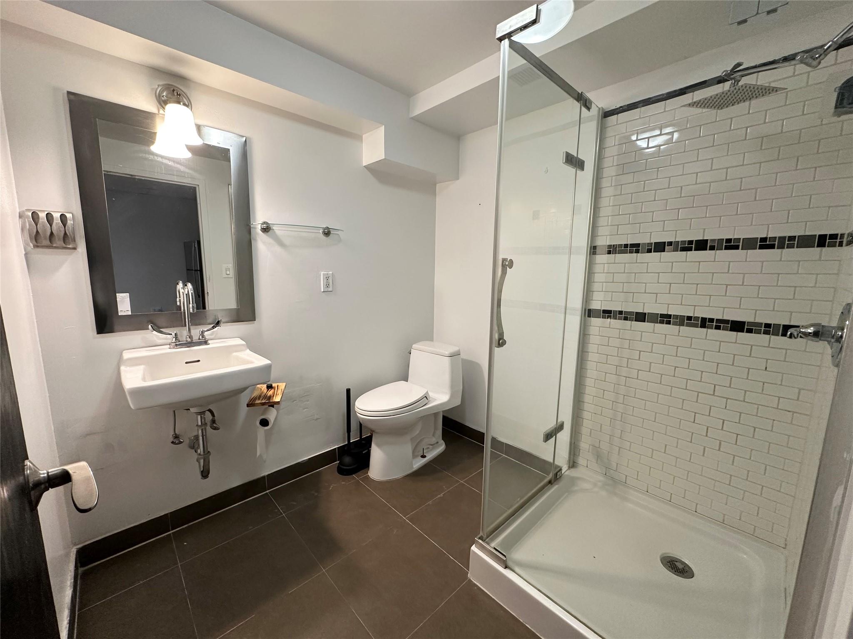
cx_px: 426
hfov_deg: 102.1
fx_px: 345
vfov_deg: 85.7
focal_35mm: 14
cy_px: 320
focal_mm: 2.22
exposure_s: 1/60
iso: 200
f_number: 2.2
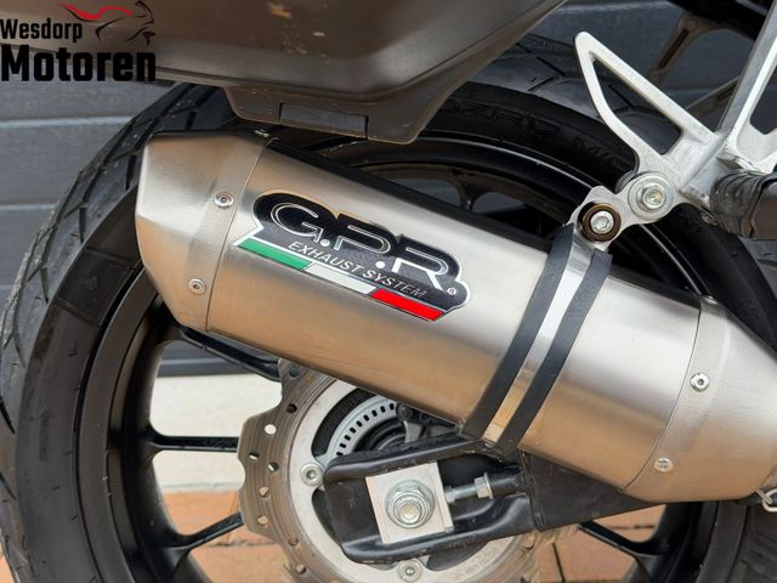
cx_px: 388
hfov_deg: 39.7
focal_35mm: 48
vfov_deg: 30.3
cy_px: 292
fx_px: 1077
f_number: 1.78
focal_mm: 6.76
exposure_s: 1/217
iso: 64
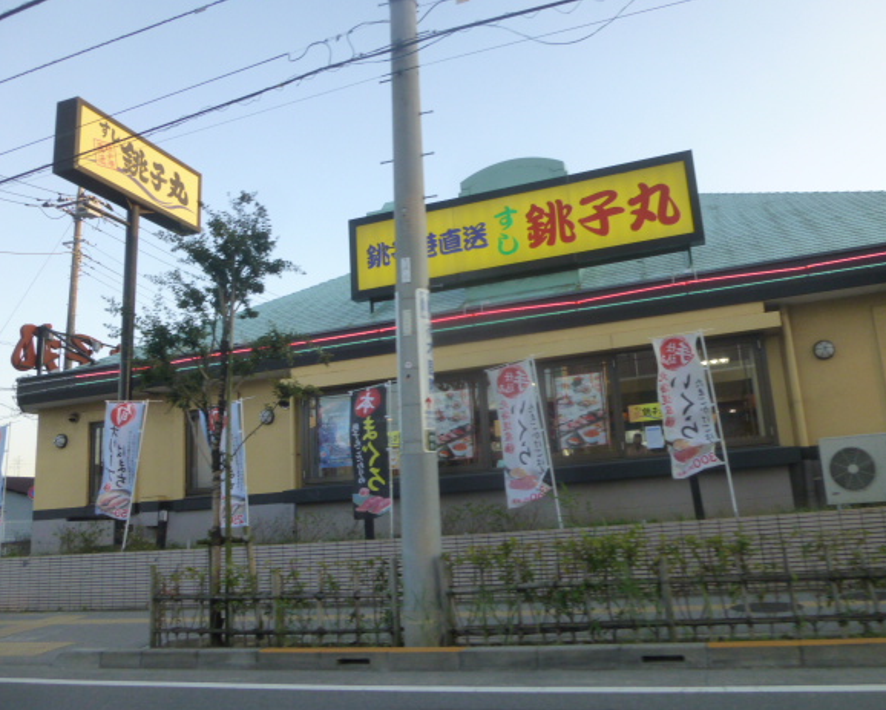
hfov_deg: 64.0
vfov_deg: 53.2
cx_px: 464
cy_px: 357
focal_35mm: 27
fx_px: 708
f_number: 3.1
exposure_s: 1/250
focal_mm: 4.5
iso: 200
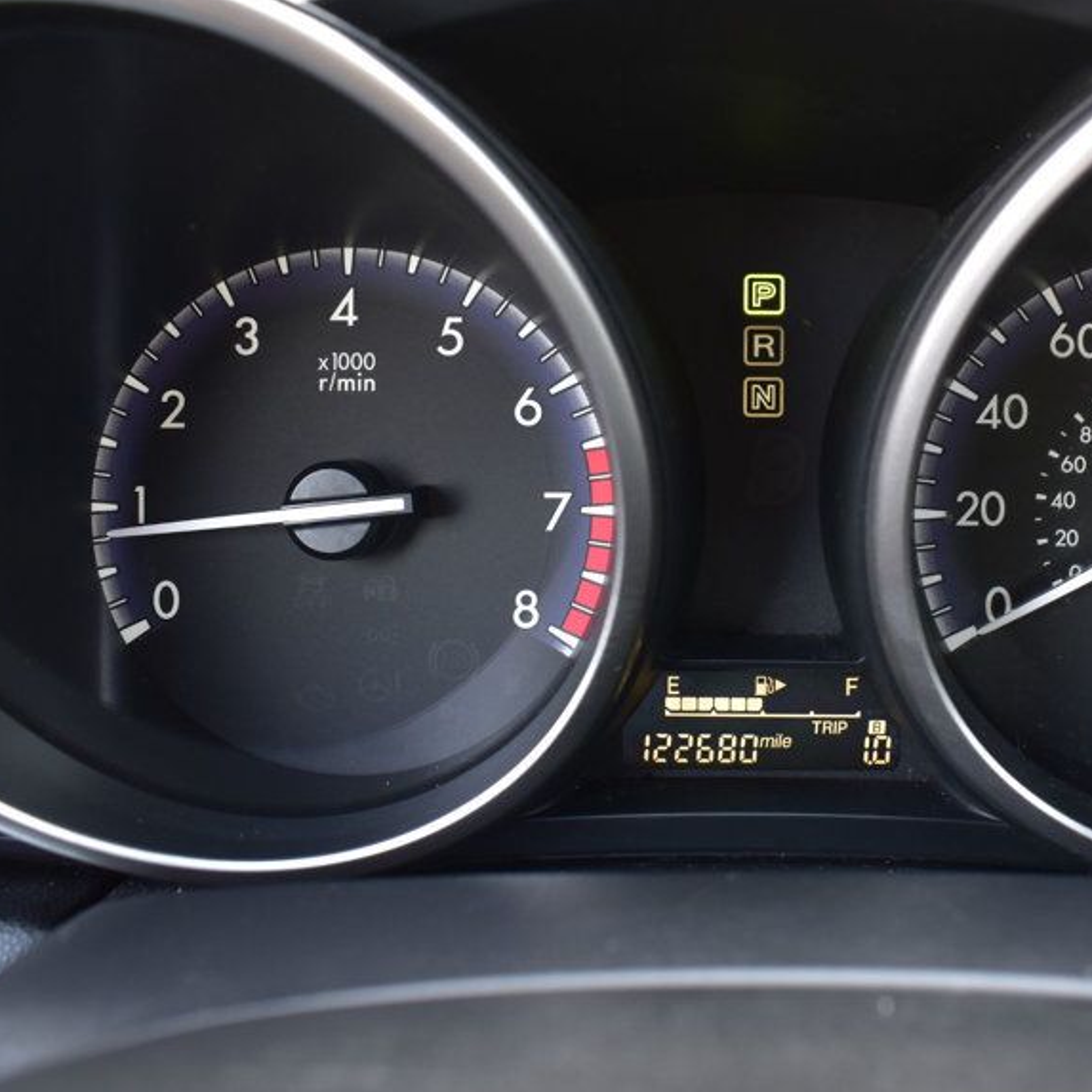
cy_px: 511
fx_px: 1463
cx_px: 774
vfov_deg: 40.9
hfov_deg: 40.1
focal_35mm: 41
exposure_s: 1/15
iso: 640
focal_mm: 18
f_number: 6.3
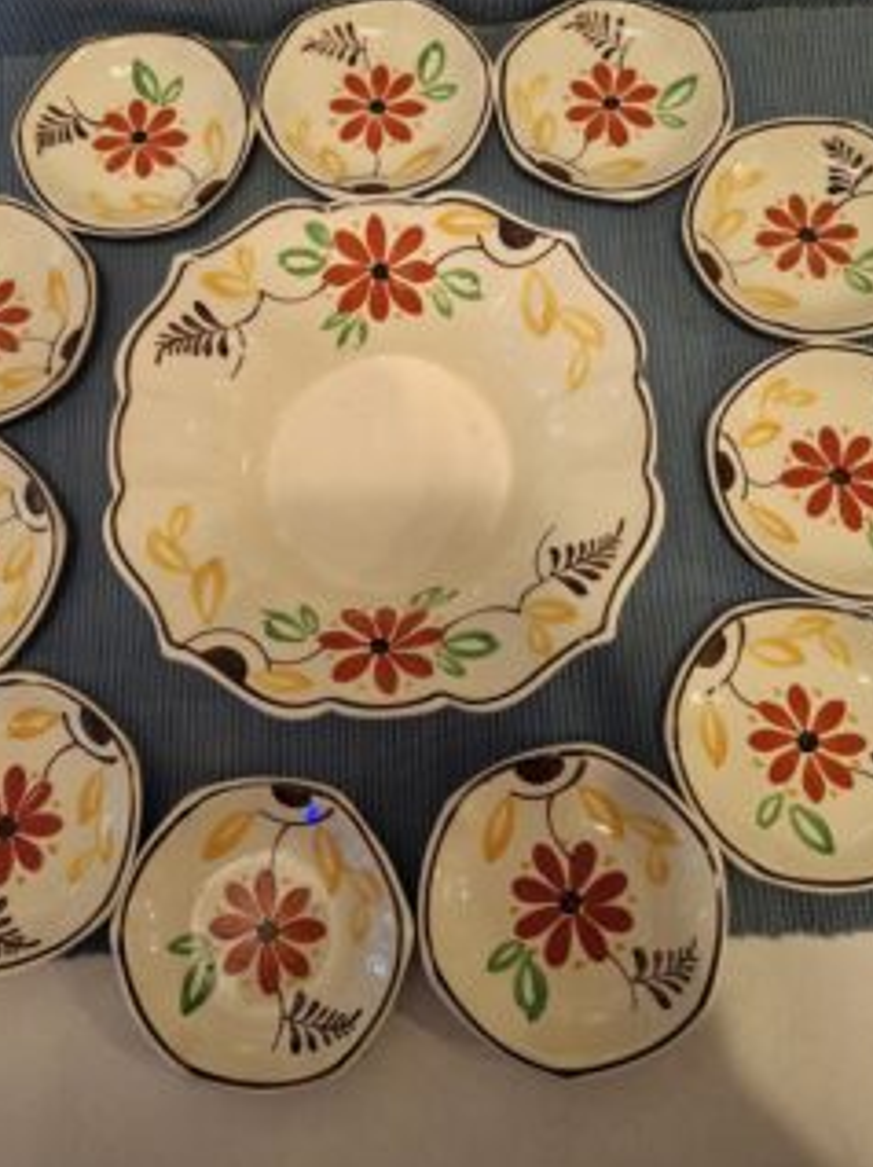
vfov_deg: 53.2
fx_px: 1145
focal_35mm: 34
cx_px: 396
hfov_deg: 41.7
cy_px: 418
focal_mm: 4.69
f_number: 1.8
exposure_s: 1/33
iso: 250
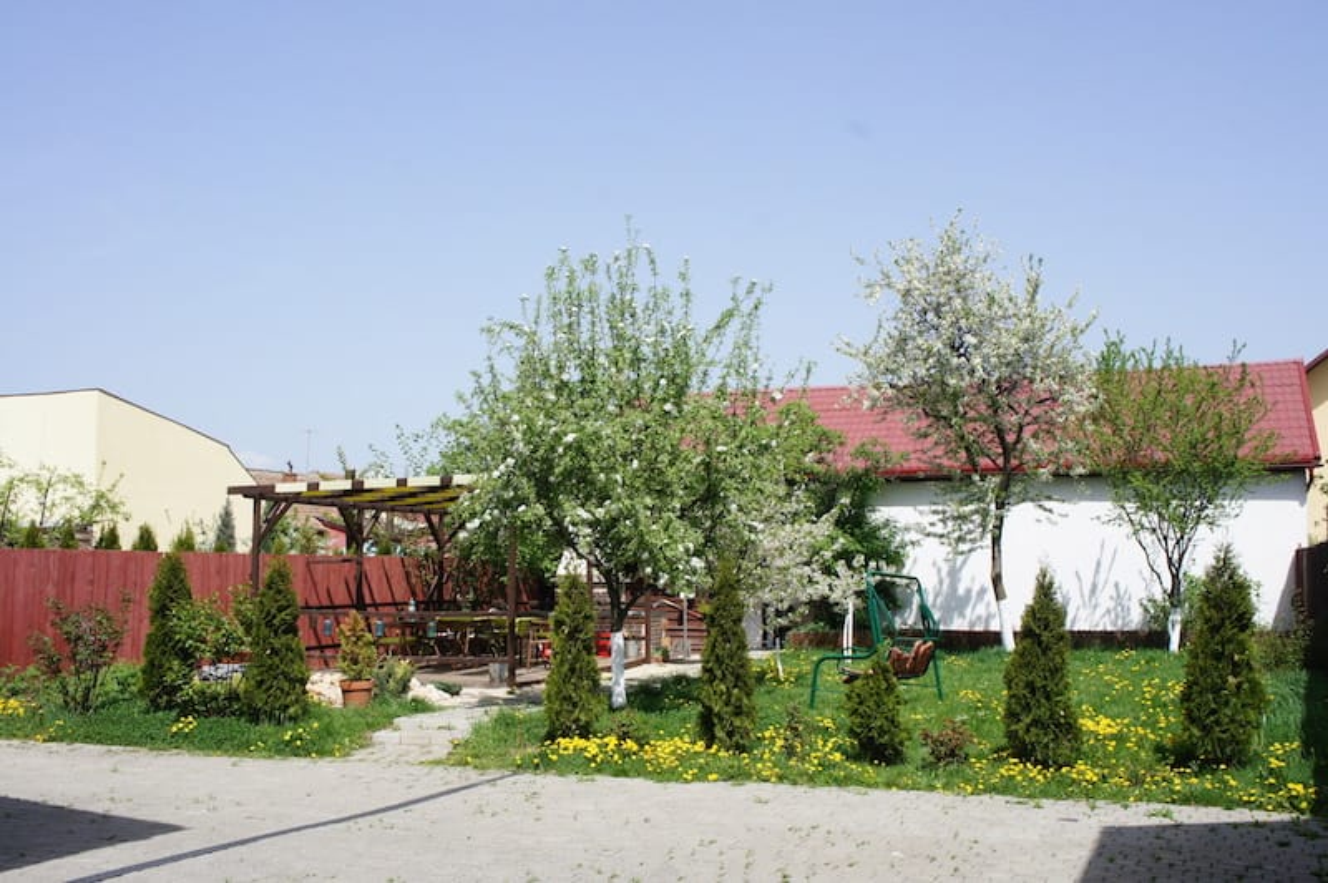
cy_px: 442
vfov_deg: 36.8
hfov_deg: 53.2
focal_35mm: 36
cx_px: 664
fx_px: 1327
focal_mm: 24
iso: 250
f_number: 11
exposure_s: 1/250
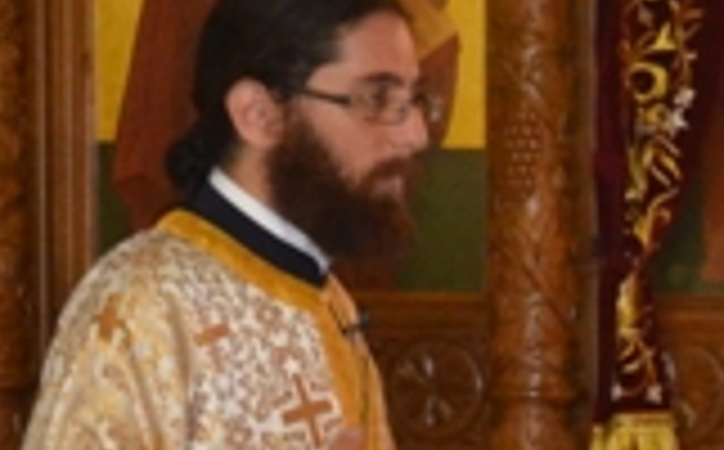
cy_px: 400
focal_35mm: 228
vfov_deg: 5.7
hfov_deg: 8.6
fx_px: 4492
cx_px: 1583
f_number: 6.3
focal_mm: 25
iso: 2000
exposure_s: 1/60
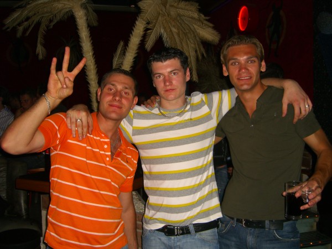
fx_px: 364
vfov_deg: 37.7
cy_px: 124
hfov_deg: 49.0
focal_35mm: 38
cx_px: 166
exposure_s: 1/60
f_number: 2.8
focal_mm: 7.9
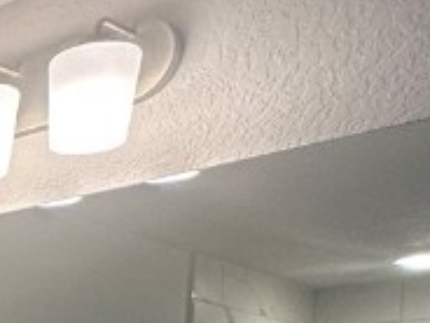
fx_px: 969
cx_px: -493
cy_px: 510
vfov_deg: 16.8
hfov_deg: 16.6
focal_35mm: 78
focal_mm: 2.22
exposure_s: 1/120
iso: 100
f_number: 2.2
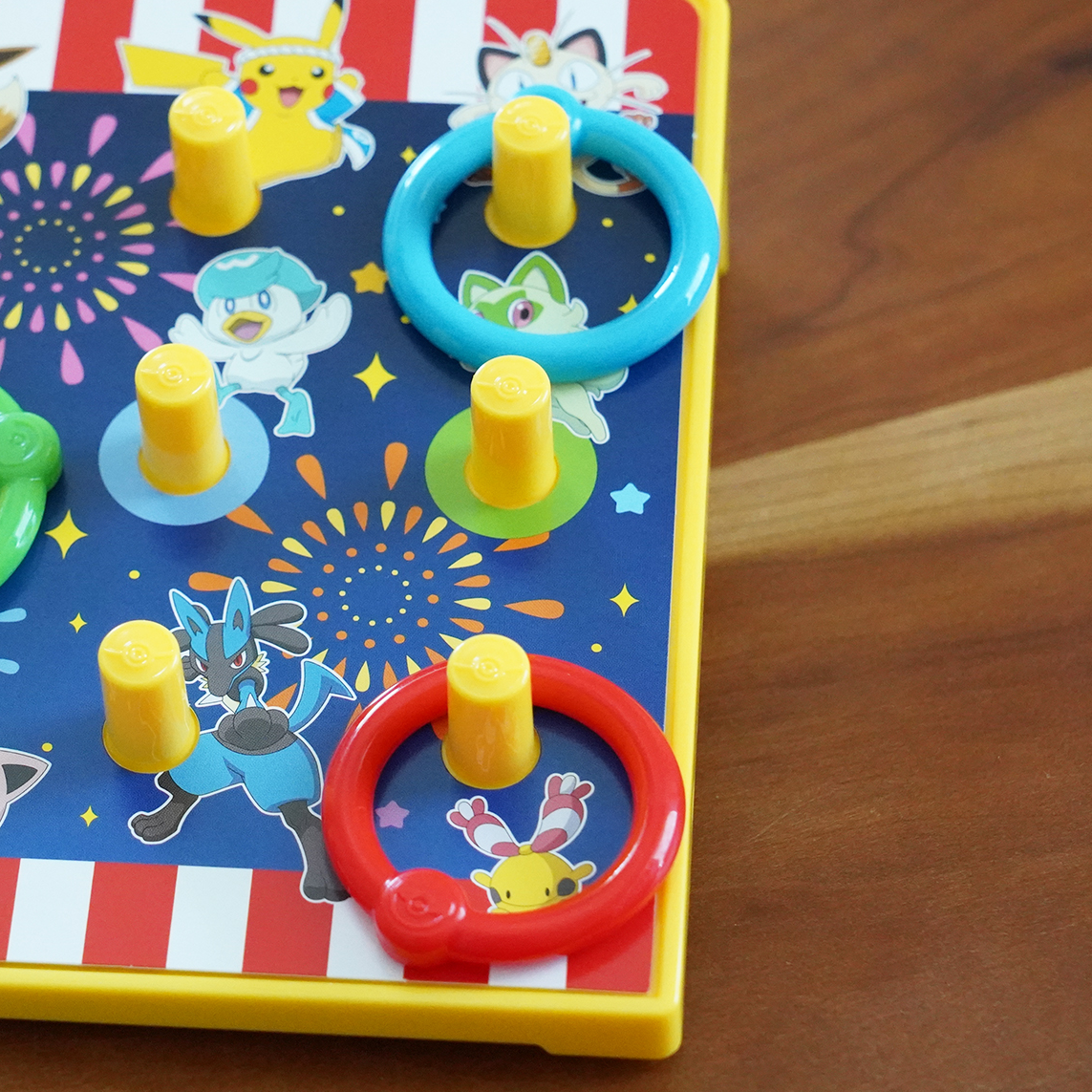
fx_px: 4890
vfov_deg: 12.7
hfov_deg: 12.7
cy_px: 499
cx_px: 232
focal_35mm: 137
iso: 12800
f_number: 9
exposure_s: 1/100
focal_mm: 96
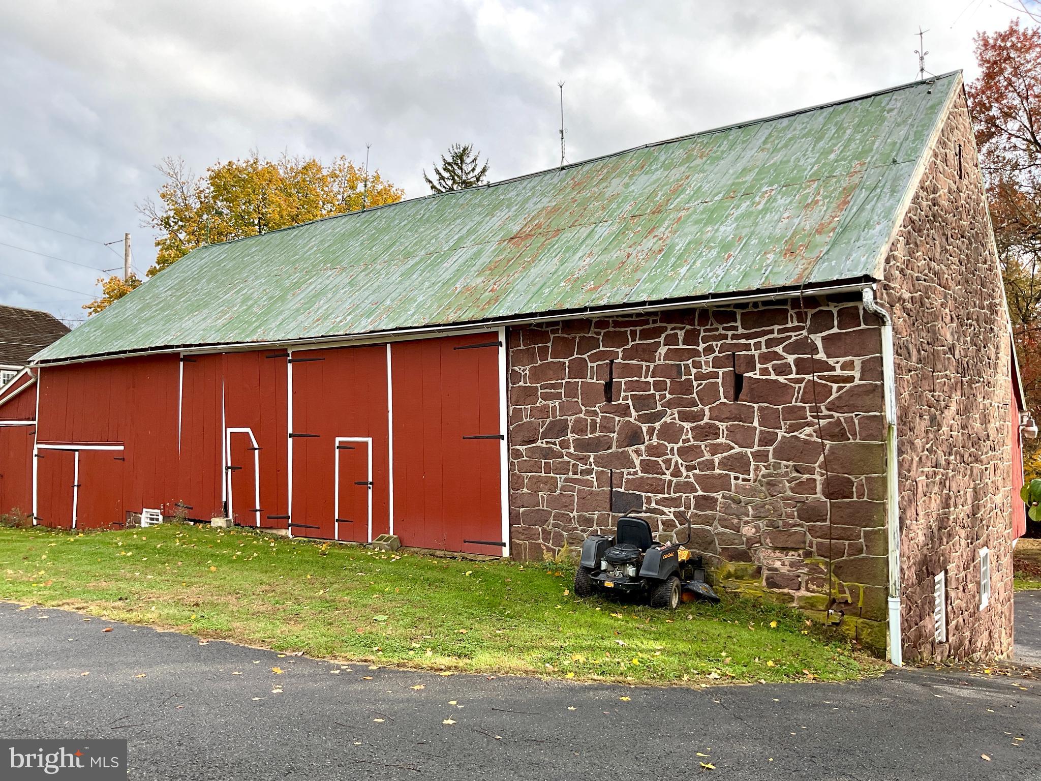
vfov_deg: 48.2
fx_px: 872
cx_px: 520
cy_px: 390
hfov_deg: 61.7
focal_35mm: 29
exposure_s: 1/1076
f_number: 1.8
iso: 16
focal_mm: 3
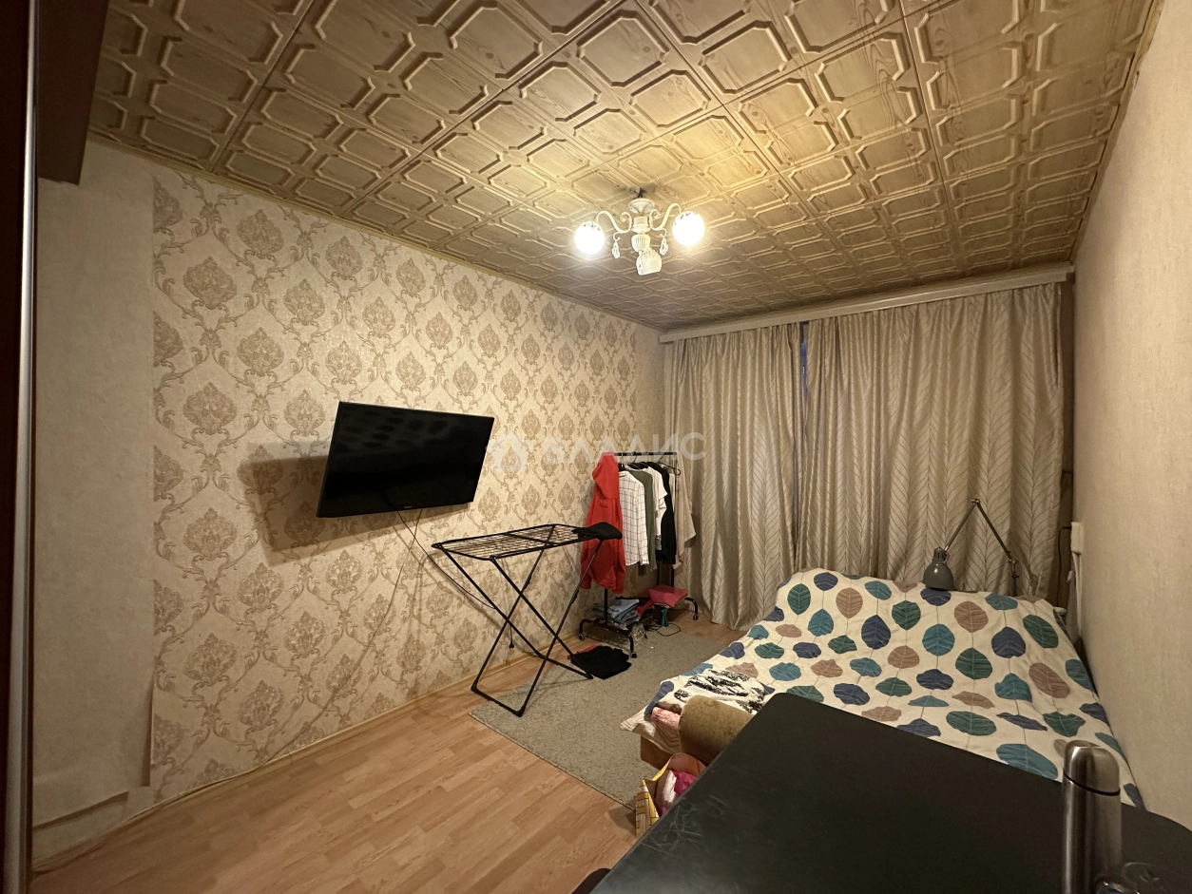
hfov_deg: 102.1
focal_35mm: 14
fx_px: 482
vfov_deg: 85.7
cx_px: 596
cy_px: 447
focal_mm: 2.22
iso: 640
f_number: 2.2
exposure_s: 1/50
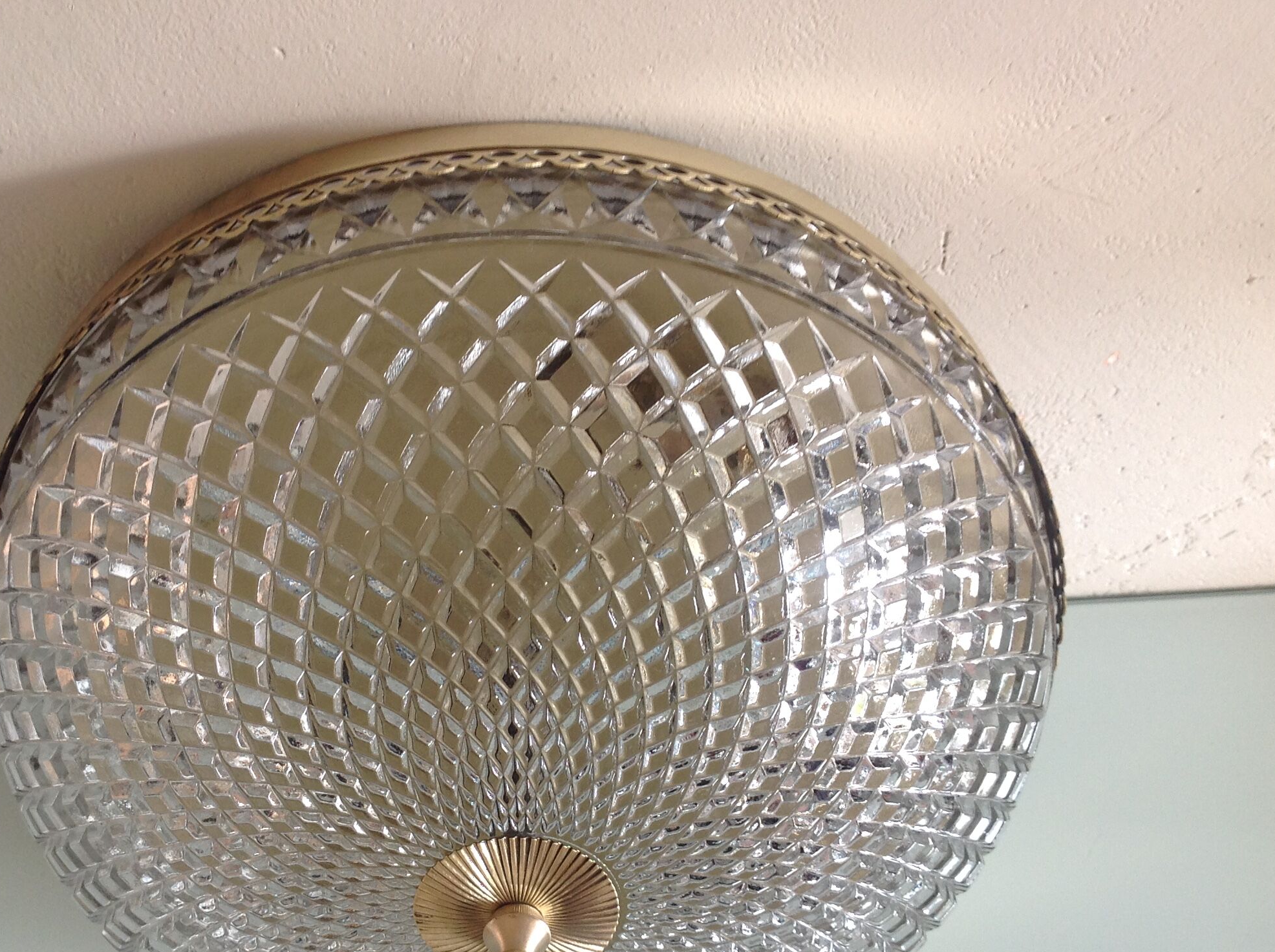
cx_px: 508
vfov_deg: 31.4
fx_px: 1692
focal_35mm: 46
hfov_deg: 41.1
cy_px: 552
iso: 50
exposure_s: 1/20
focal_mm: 4.28
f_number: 2.4
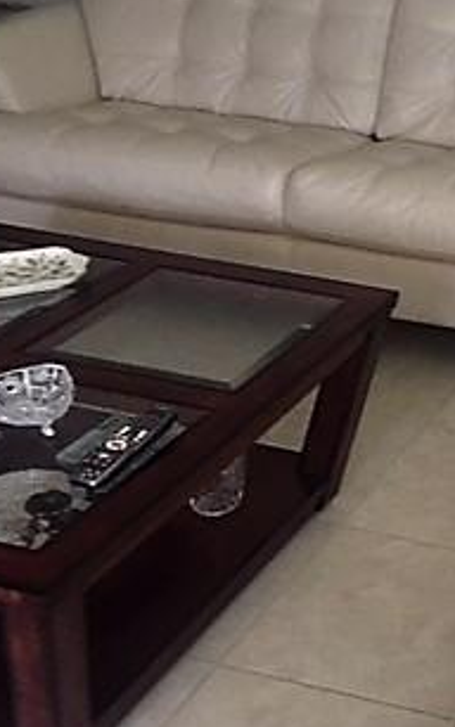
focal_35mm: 64
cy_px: 265
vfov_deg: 31.8
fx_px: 1269
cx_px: 614
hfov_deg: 18.7
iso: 160
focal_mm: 4.15
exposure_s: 1/30
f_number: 2.2
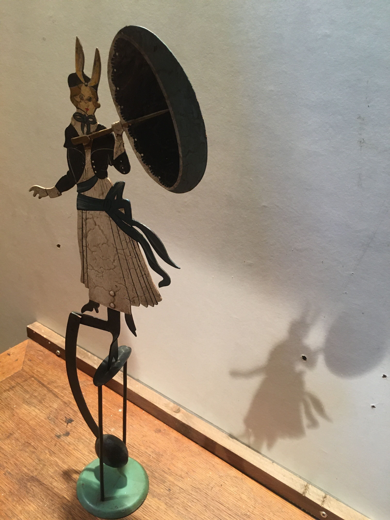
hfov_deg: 48.2
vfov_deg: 61.7
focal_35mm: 29
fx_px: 436
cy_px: 260
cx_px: 195
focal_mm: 4.15
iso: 200
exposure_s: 1/33
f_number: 2.2
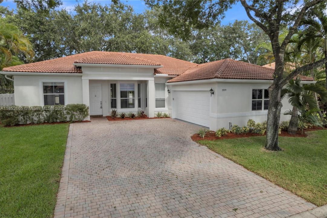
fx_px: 200
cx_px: 164
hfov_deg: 78.6
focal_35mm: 22
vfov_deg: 57.2
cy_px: 109
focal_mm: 8.38
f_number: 2.8
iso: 100
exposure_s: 1/400
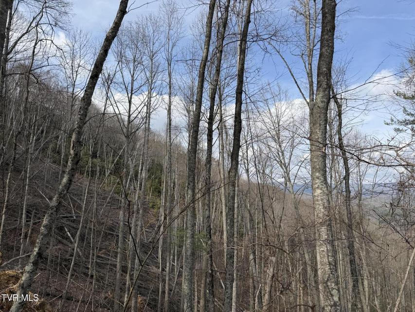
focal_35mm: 24
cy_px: 156
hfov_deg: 71.6
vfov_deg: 56.8
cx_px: 208
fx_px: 288
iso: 80
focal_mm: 6.76
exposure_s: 1/3584
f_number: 1.78
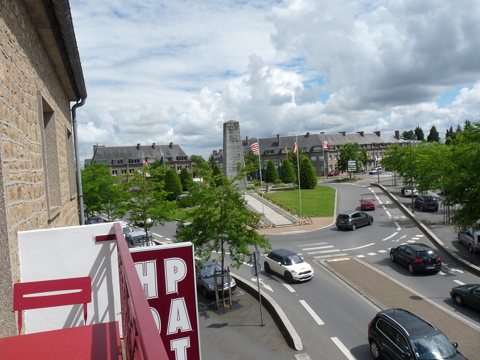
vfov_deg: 51.4
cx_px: 240
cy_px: 180
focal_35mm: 27
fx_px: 374
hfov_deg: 65.3
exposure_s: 1/1000
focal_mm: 4.8
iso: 100
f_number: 4.5
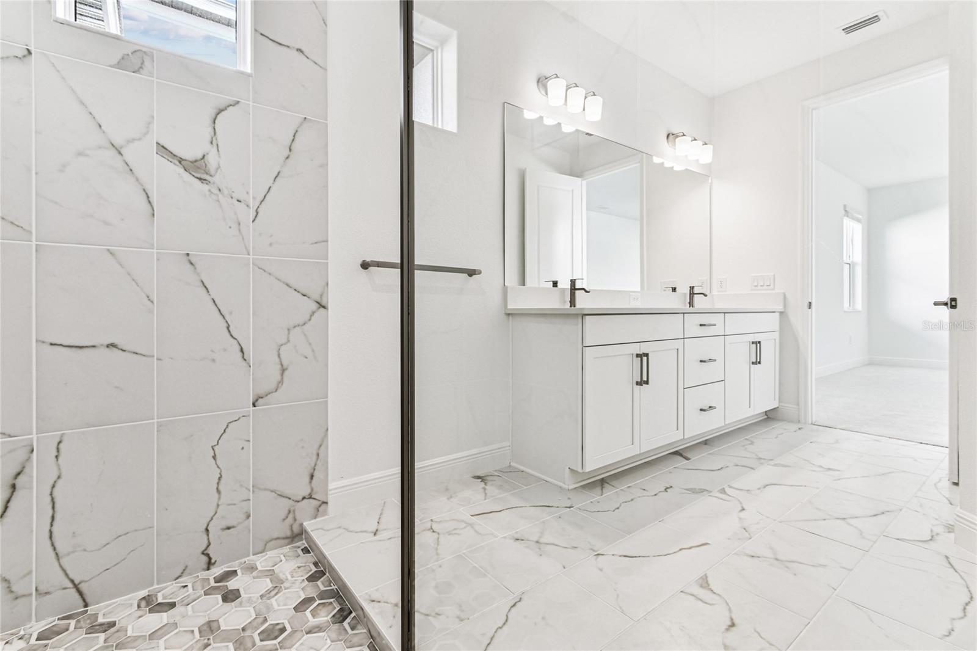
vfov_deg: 77.3
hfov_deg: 100.4
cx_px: 488
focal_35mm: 15
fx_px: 407
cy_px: 326
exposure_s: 1/20
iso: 100
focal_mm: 10
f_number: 7.1
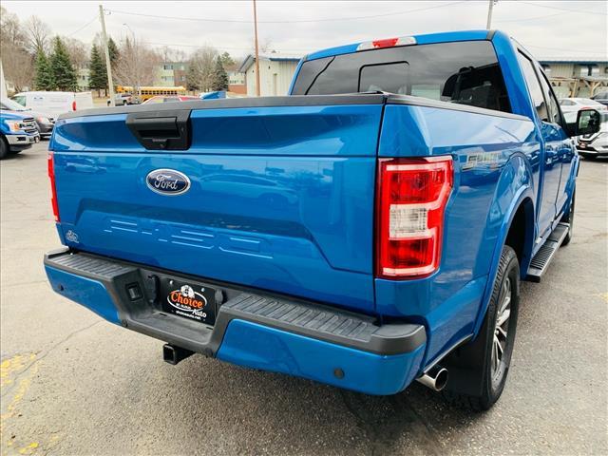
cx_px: 304
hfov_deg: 67.3
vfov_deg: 53.1
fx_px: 457
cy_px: 228
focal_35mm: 26
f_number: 1.8
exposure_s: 1/218
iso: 25
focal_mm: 4.25
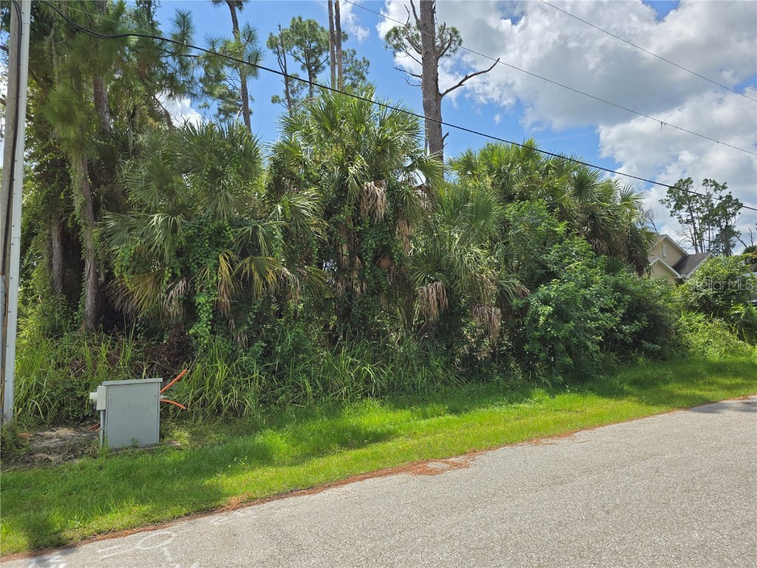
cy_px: 284
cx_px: 378
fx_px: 503
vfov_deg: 58.9
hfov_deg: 73.9
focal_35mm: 23
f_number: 1.7
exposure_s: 1/730
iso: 12
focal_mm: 6.3
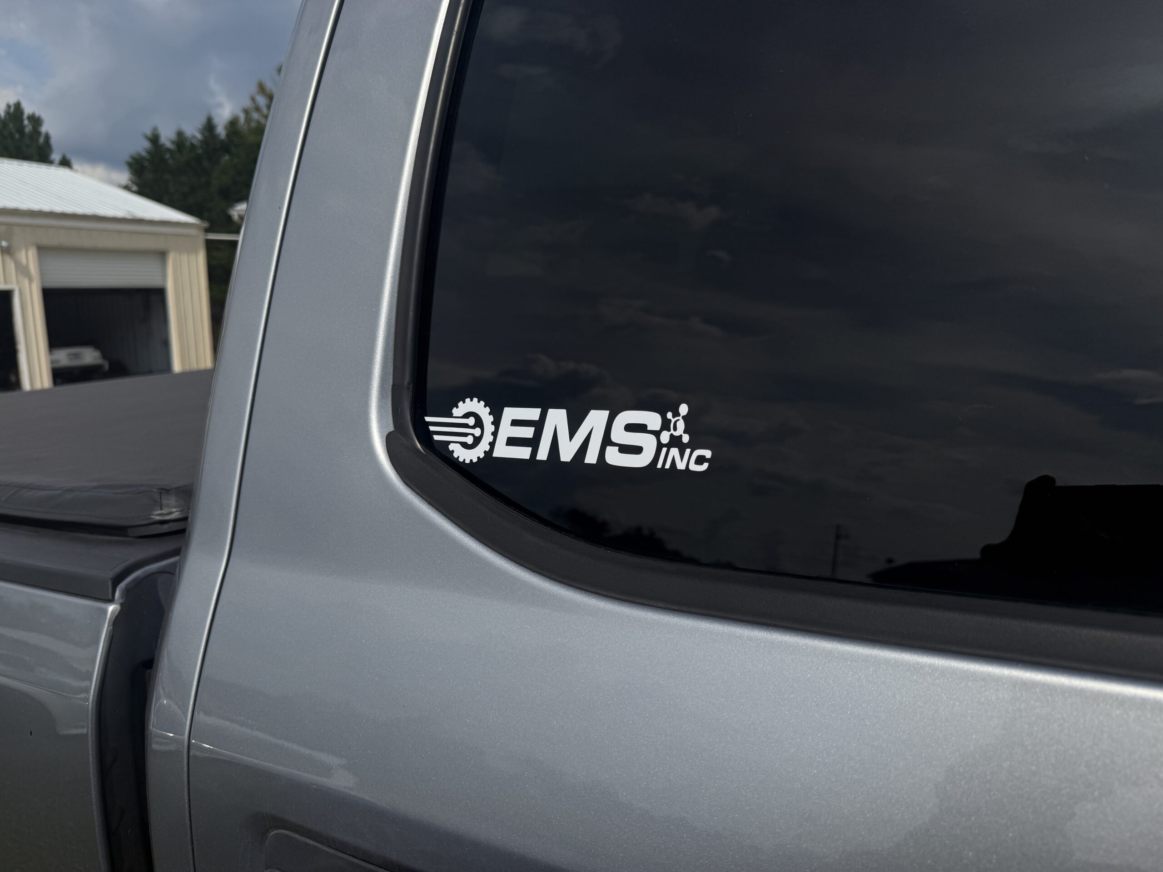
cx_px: 582
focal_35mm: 24
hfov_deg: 71.6
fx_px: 806
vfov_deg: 56.8
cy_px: 436
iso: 80
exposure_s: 1/10309
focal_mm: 6.76
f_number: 1.78
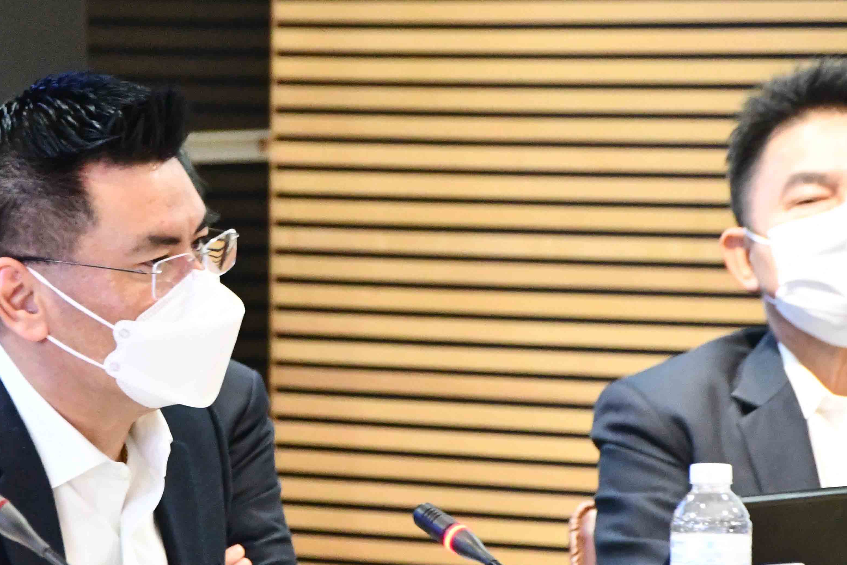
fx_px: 8211
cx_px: 168
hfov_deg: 5.9
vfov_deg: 3.9
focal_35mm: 349
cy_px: 362
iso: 12800
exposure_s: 1/60
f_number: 6
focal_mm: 130
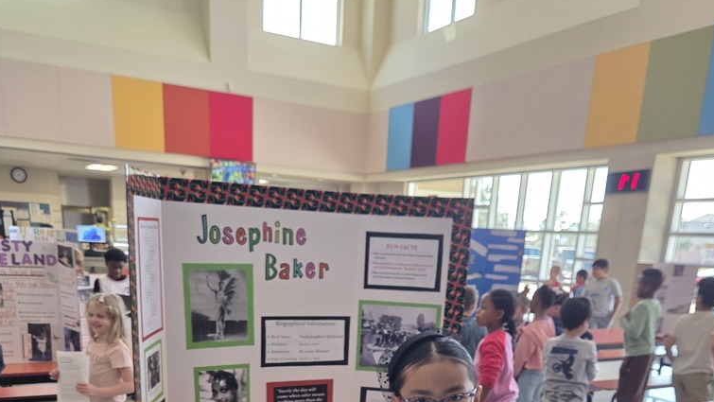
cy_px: 433
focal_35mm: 34
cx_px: 357
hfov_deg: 58.0
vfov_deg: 31.2
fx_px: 644
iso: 160
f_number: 1.8
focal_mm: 5.4
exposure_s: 1/120
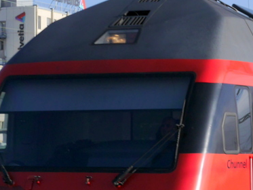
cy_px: 190
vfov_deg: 8.2
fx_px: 1316
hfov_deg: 10.9
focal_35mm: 180
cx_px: 218
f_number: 9
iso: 160
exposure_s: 1/320
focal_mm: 28
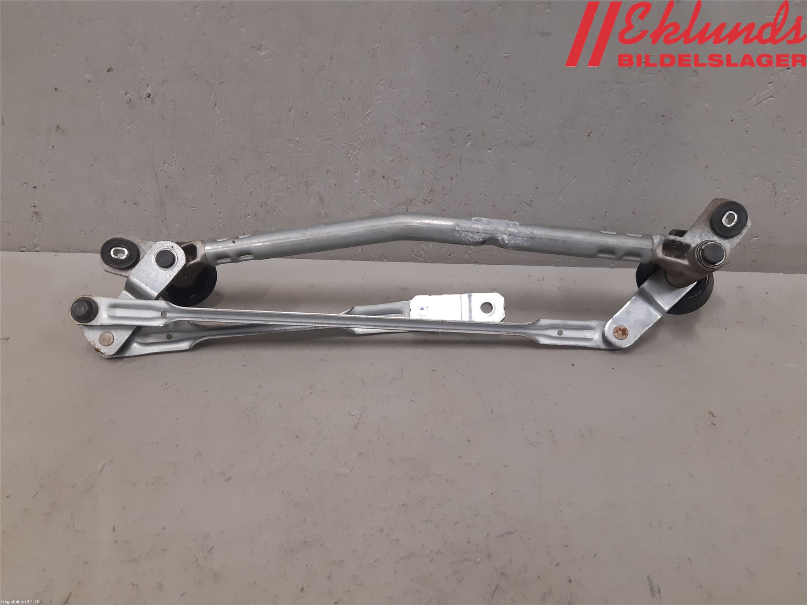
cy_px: 302
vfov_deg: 53.1
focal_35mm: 26
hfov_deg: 67.3
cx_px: 404
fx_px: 606
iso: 100
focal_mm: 3.93
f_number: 1.7
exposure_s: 1/50
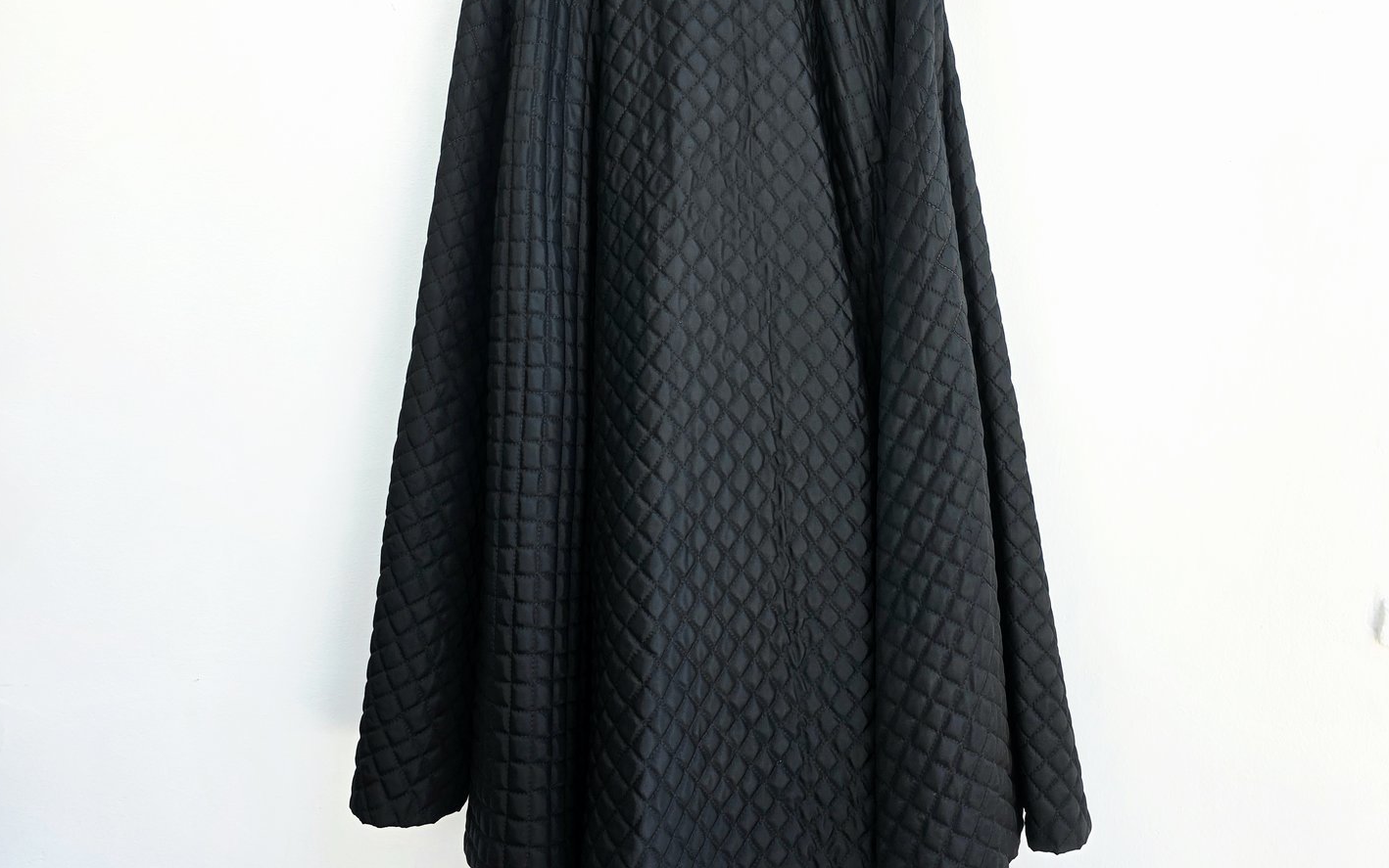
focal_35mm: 33
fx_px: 1250
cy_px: 243
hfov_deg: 58.1
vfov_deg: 37.6
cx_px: 698
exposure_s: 1/120
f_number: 1.7
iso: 50
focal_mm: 6.3
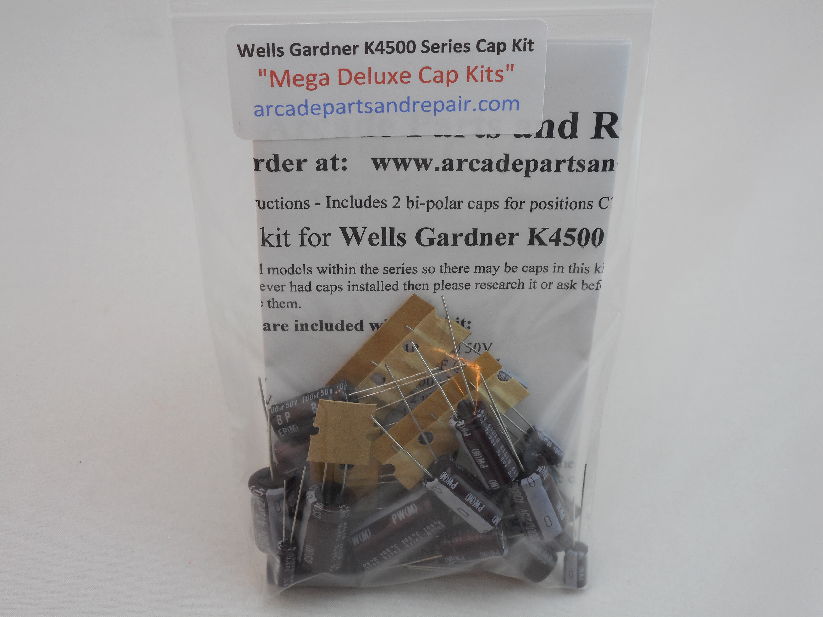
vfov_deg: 28.6
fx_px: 1213
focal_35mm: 51
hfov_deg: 37.5
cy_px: 308
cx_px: 412
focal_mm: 9.1
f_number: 4.9
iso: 80
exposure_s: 1/30
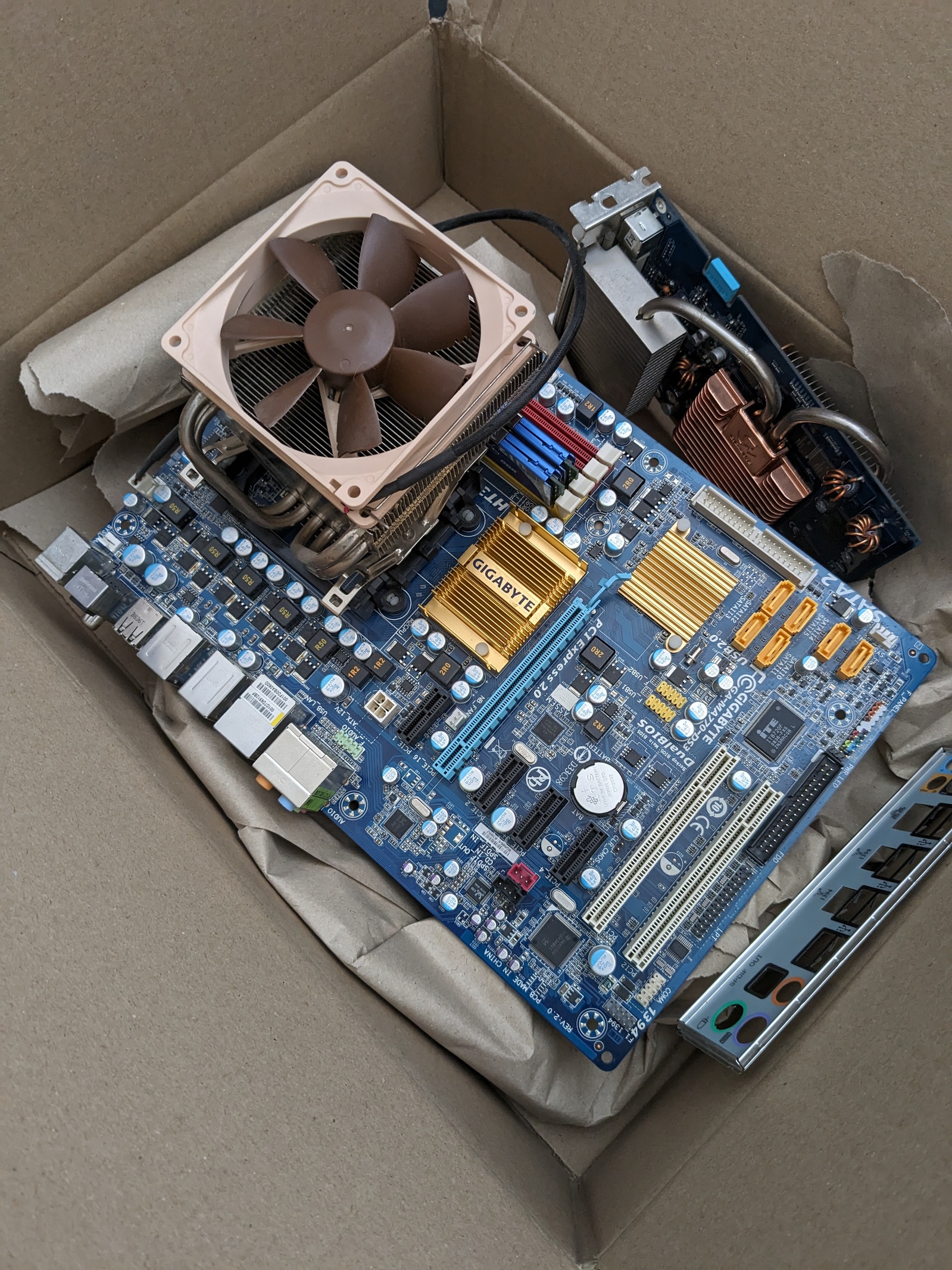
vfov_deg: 65.3
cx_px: 476
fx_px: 990
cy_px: 635
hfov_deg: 51.3
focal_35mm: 27
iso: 193
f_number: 1.73
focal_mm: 4.38
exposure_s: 1/33.3
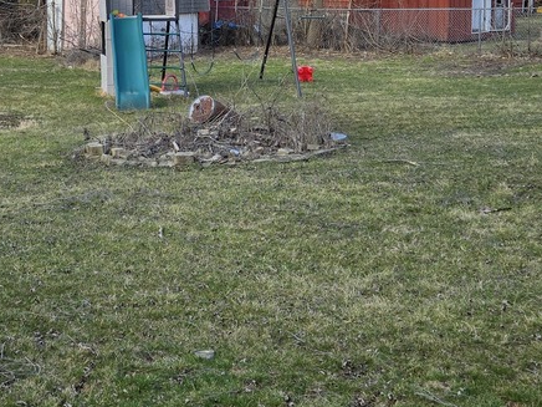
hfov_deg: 25.3
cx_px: 119
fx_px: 1190
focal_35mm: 76
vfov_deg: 19.0
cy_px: 27
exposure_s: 1/829
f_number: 1.8
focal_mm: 5.4
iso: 25
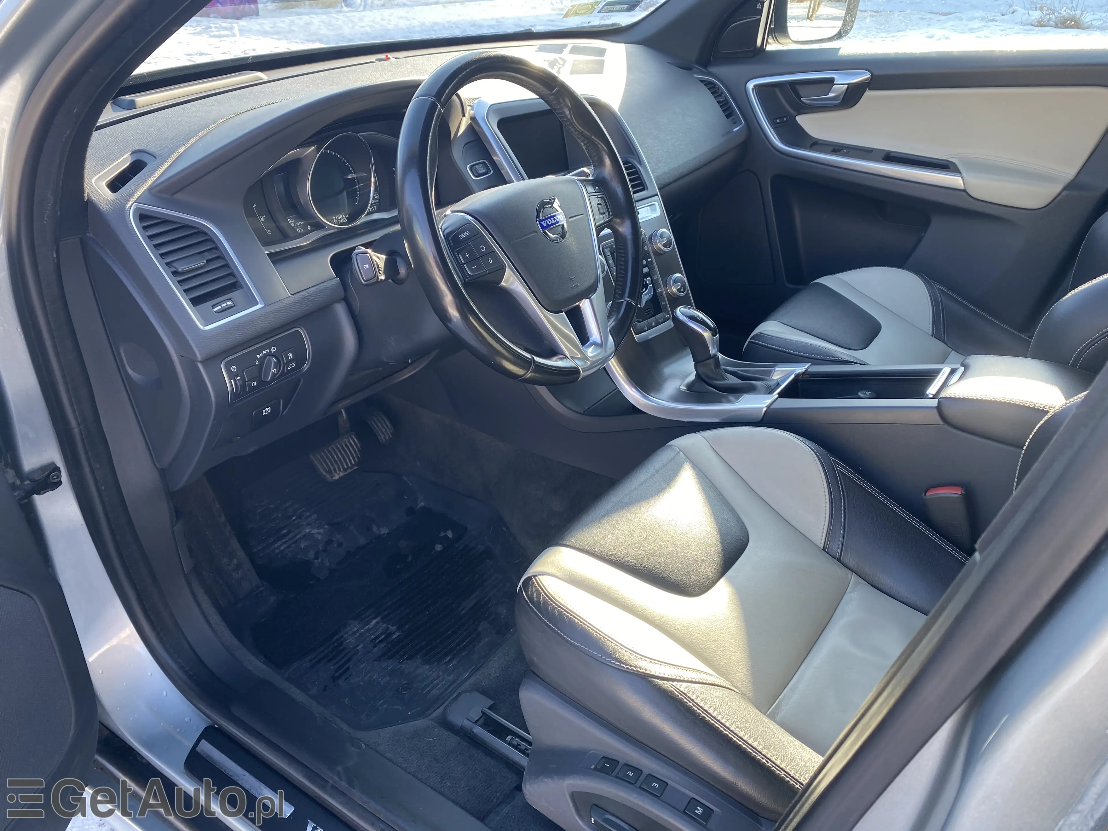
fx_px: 832
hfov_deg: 67.3
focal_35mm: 26
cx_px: 554
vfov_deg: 53.1
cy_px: 416
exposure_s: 1/122
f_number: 1.8
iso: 40
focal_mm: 4.25
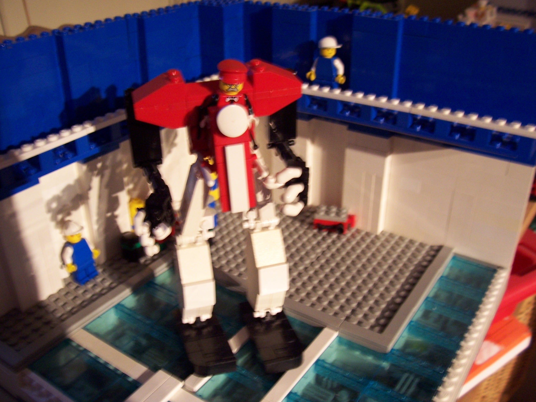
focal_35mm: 34
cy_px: 201
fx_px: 526
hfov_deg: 54.0
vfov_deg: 41.8
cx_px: 268
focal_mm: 5.6
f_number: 2.7
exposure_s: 1/10
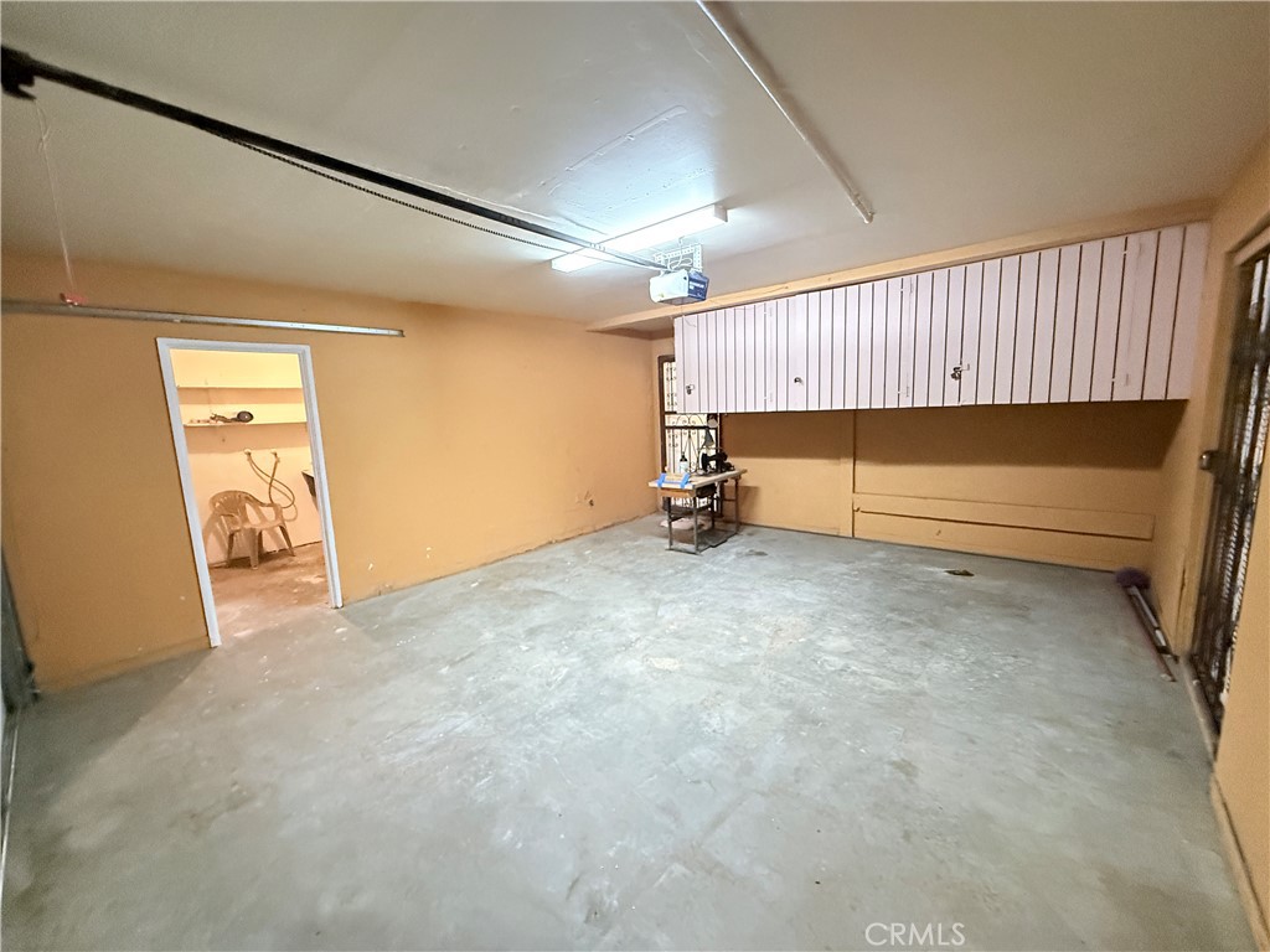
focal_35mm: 14
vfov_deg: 85.7
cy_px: 476
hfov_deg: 102.1
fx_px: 514
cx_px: 635
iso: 1000
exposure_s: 1/60
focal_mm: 2.22
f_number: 2.2
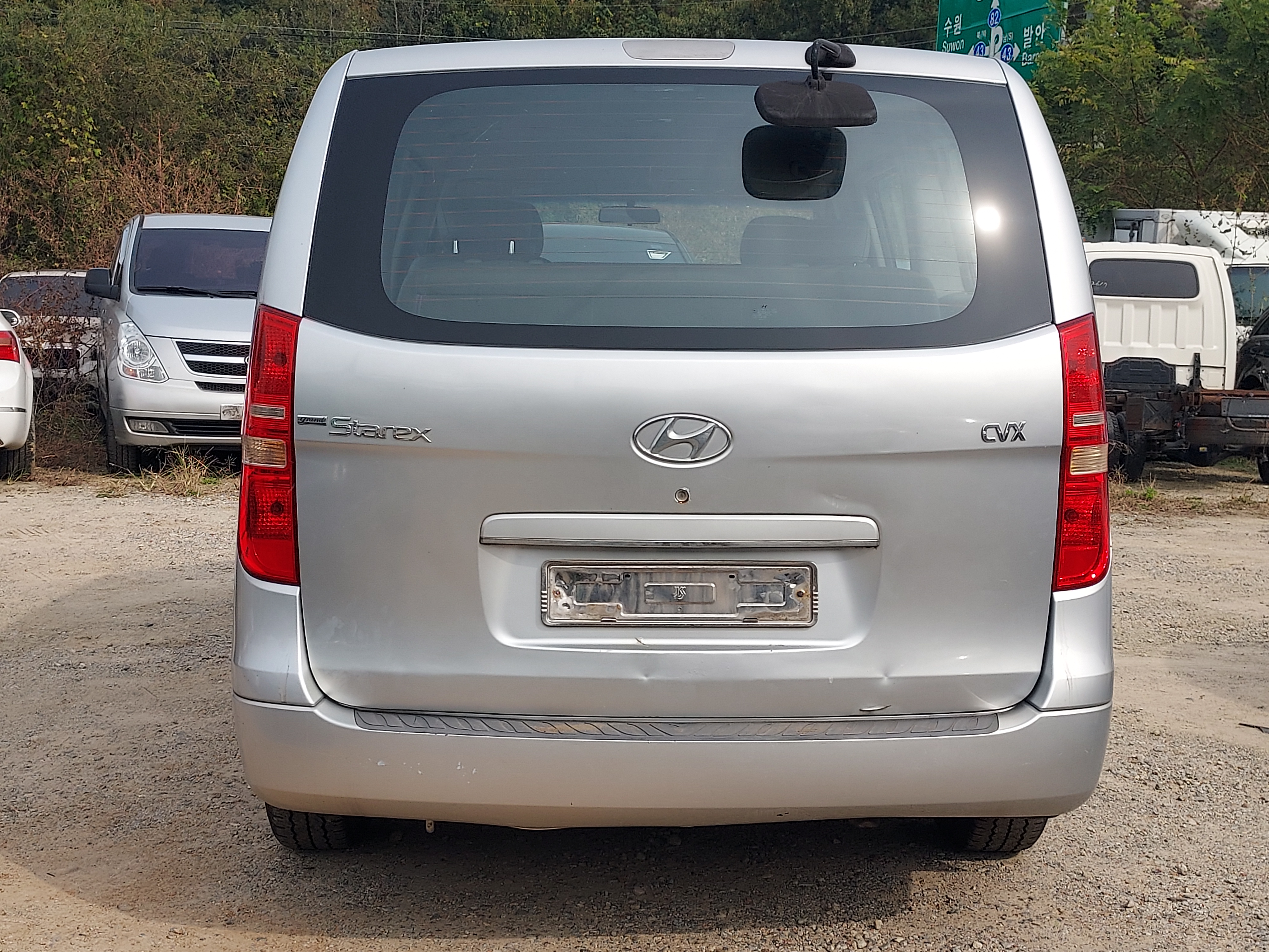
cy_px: 476
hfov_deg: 71.6
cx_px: 634
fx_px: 880
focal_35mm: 24
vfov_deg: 56.8
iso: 40
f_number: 1.8
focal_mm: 4.6
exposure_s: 1/1007
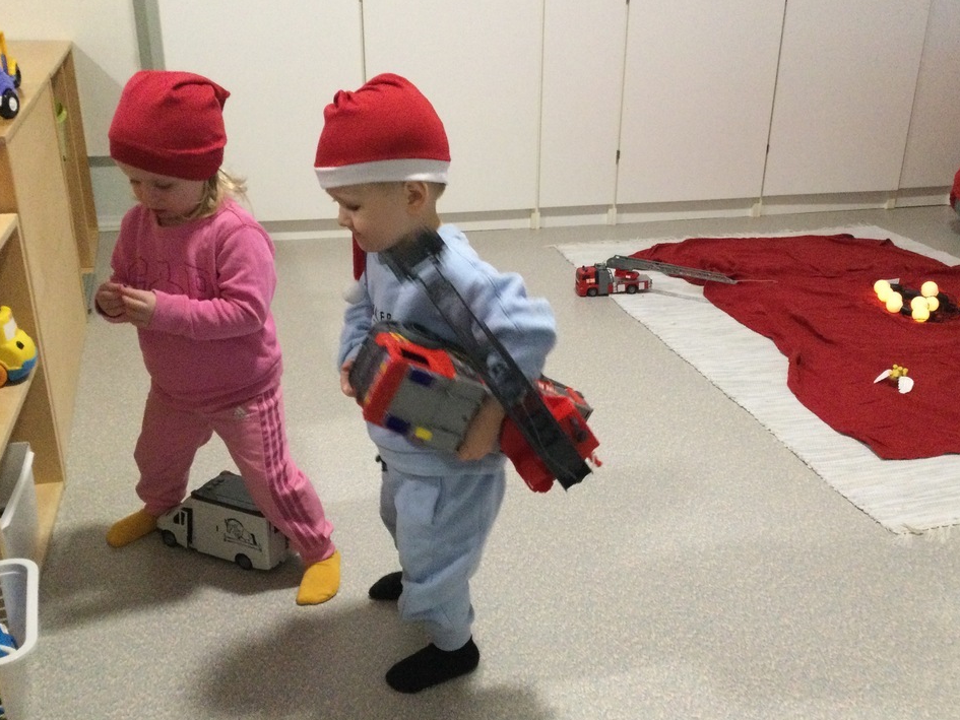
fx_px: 971
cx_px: 523
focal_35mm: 35
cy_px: 370
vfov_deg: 40.7
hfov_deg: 52.5
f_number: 2.4
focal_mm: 3.3
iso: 250
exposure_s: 1/17
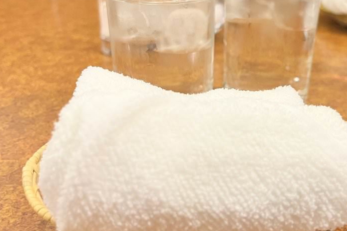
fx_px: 376
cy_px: 102
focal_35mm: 39
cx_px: 229
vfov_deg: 34.2
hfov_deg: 48.8
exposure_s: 1/60
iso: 200
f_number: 1.6
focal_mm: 5.1
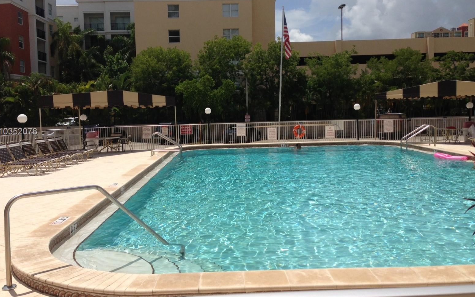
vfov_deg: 35.3
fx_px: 466
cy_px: 132
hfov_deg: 54.0
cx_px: 235
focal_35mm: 36
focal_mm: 4.13
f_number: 2.4
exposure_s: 1/3195
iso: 50
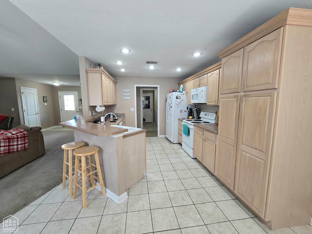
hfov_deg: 106.2
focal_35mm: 13
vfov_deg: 89.9
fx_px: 117
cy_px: 117
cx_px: 156
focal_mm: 2.2
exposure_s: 1/60.2
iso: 160
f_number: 2.2
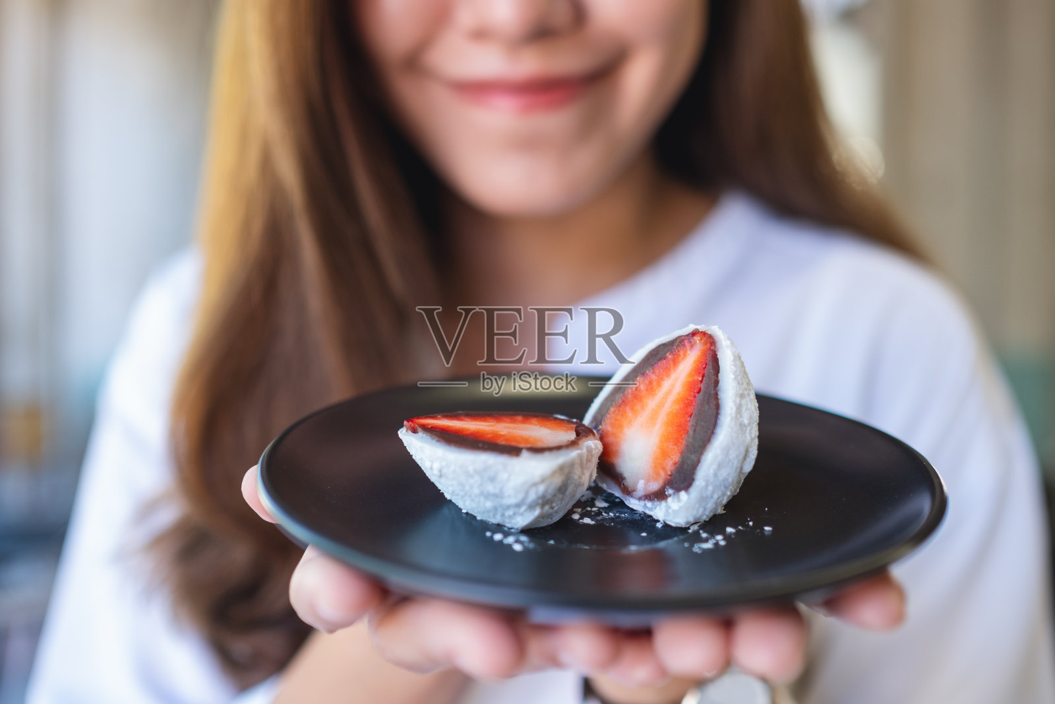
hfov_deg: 54.4
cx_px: 528
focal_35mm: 35
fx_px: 1026
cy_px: 352
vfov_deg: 37.9
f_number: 2
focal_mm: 23
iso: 200
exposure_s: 1/210
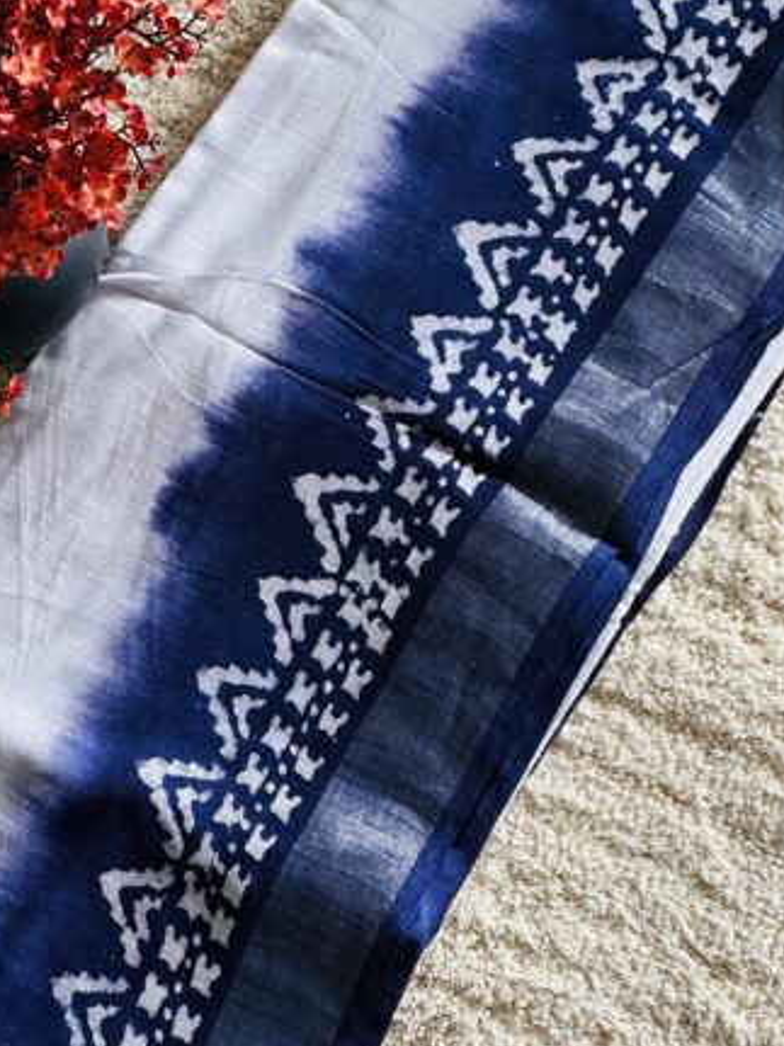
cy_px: 426
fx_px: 3203
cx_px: 259
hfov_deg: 13.9
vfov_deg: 18.5
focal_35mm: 106
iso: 320
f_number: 2.8
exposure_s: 1/60
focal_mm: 9
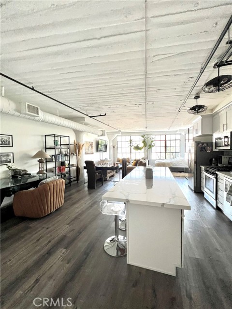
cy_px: 154
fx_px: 116
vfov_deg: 106.2
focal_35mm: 13
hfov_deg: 89.9
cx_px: 116
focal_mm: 1.57
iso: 100
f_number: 1.8
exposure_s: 1/99
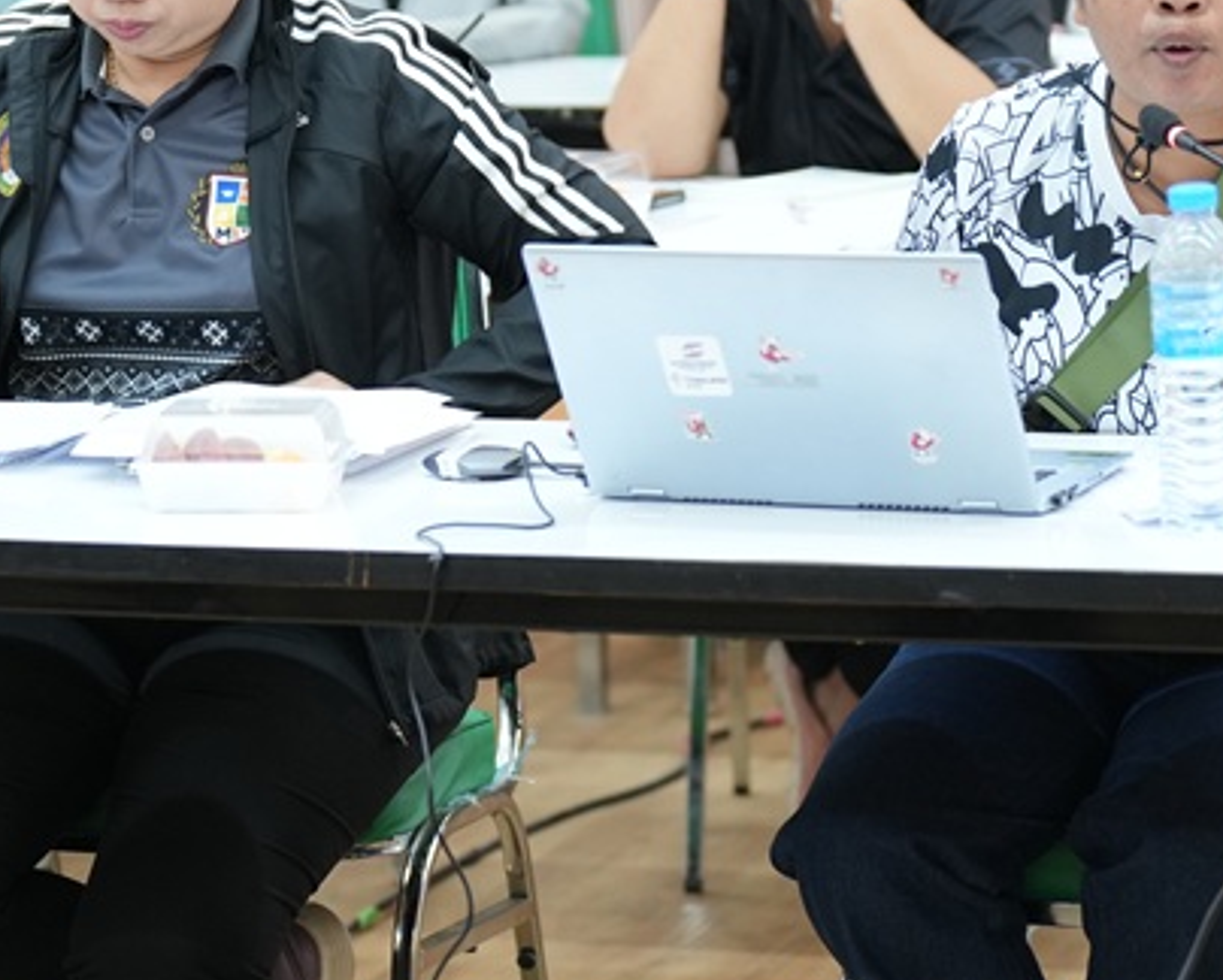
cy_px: 290
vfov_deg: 9.3
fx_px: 6051
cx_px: 457
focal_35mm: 167
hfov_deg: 11.5
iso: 1600
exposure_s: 1/160
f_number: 2.8
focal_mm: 72
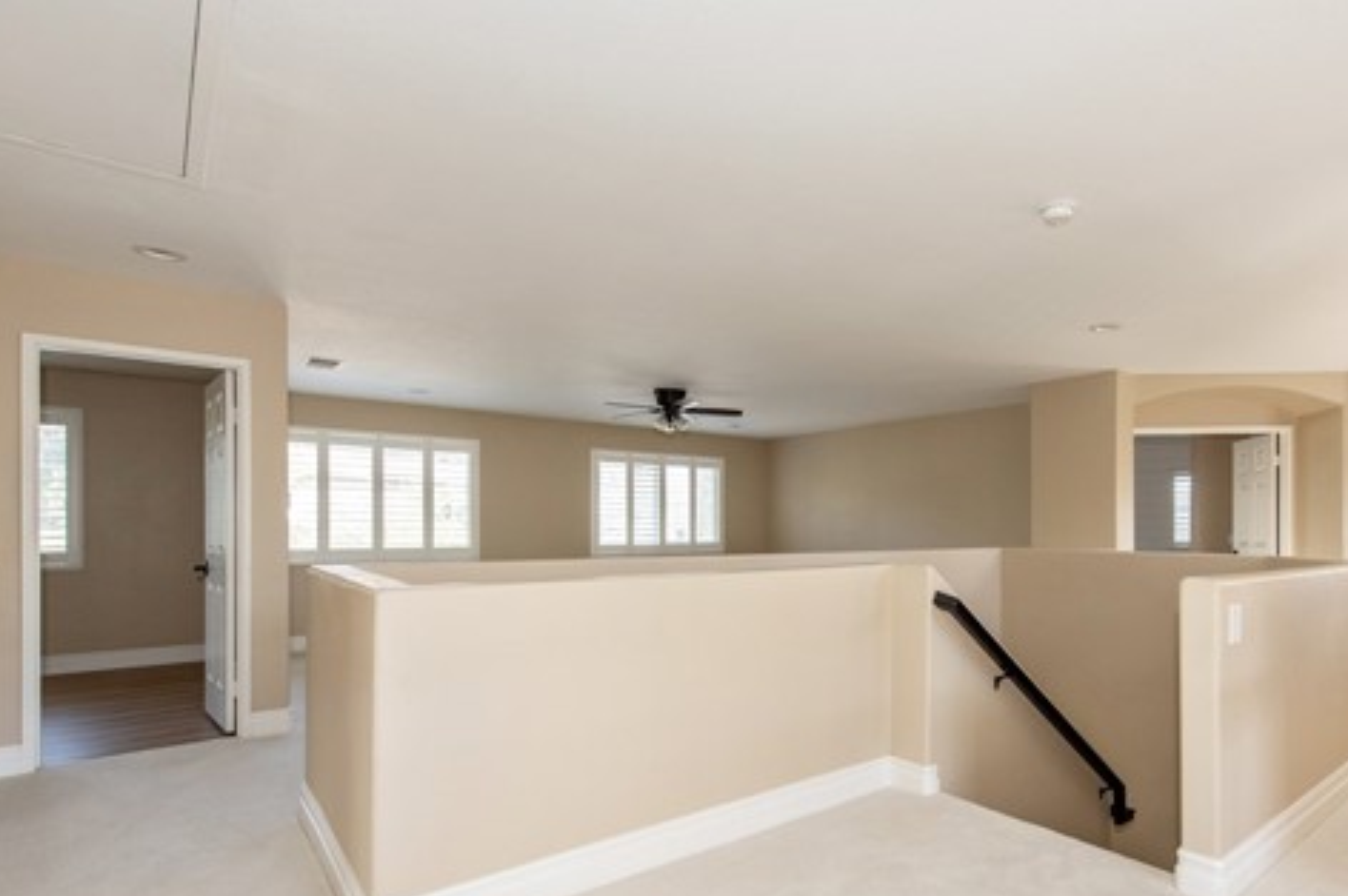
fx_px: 711
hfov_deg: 86.0
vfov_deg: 63.6
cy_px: 561
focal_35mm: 19
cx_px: 800
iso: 720
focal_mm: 14
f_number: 5.6
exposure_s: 1/125
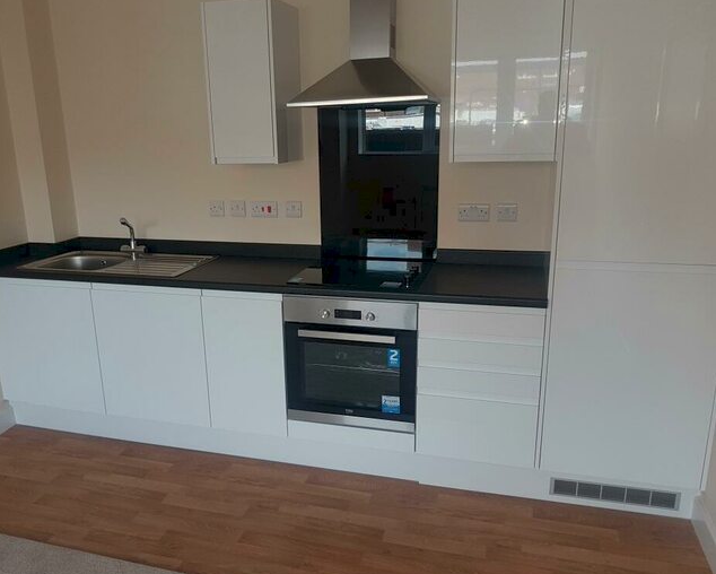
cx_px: 322
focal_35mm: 28
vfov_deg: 51.6
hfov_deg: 62.0
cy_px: 290
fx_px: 594
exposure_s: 1/120
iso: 64
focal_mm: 4.2
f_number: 1.7
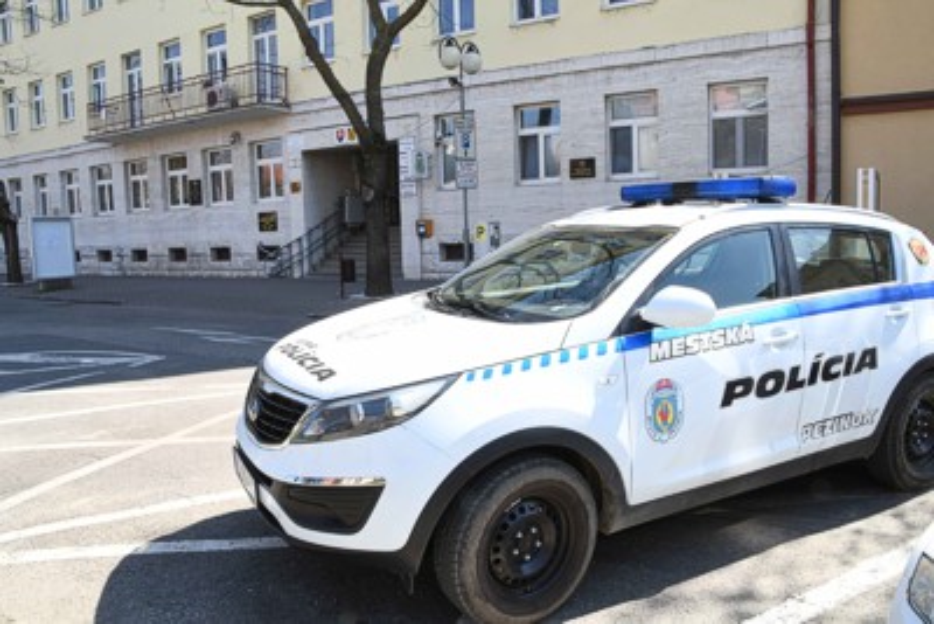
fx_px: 701
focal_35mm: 27
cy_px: 312
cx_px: 467
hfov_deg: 67.4
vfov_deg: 48.0
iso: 320
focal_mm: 18
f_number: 22
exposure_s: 1/30
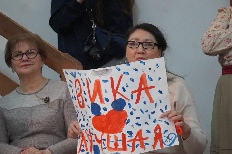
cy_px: 93
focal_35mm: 227
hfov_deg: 9.1
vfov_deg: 6.0
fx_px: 1462
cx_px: 120
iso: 8000
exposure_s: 1/200
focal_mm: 120
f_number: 5.6
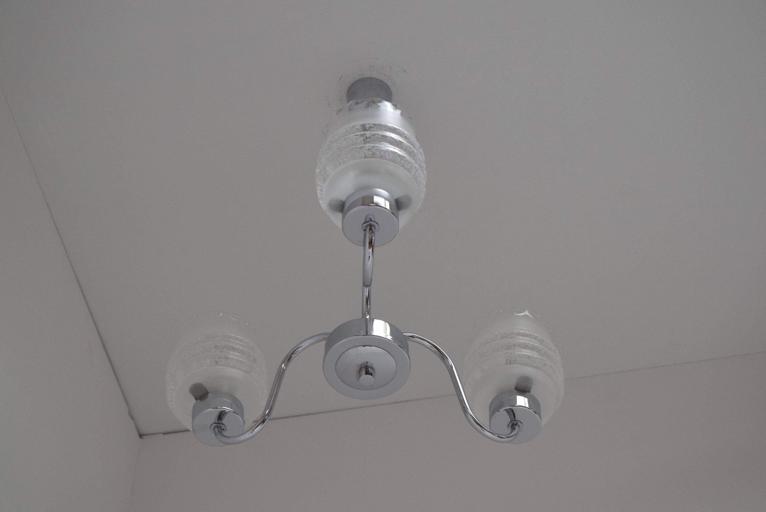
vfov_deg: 16.0
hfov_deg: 23.8
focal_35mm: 86
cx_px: 372
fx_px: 1821
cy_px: 265
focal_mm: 55
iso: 1600
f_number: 6.3
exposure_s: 1/160
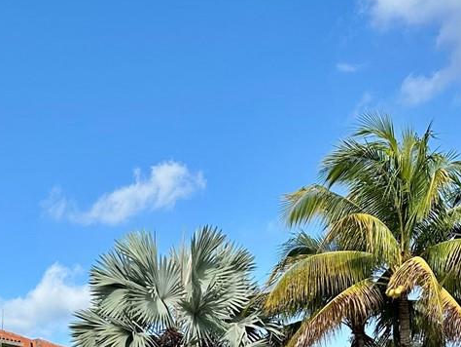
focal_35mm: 81
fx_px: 1079
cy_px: 559
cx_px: 160
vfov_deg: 16.2
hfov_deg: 24.0
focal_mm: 6.86
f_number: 1.78
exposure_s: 1/3356
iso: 80
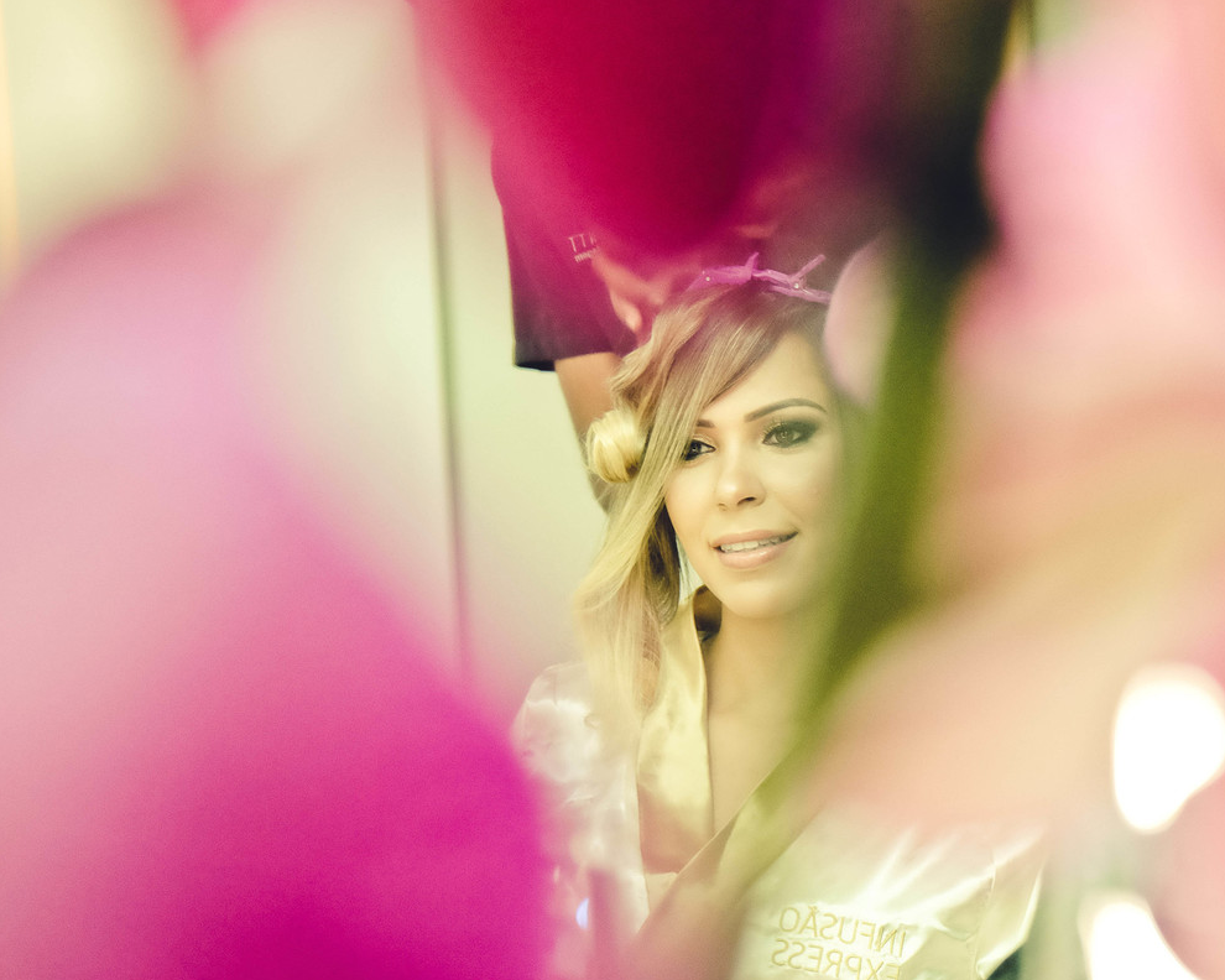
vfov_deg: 26.2
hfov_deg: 32.5
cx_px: 650
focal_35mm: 58
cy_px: 492
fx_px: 2103
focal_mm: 34.3
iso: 3200
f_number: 4
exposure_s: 1/125
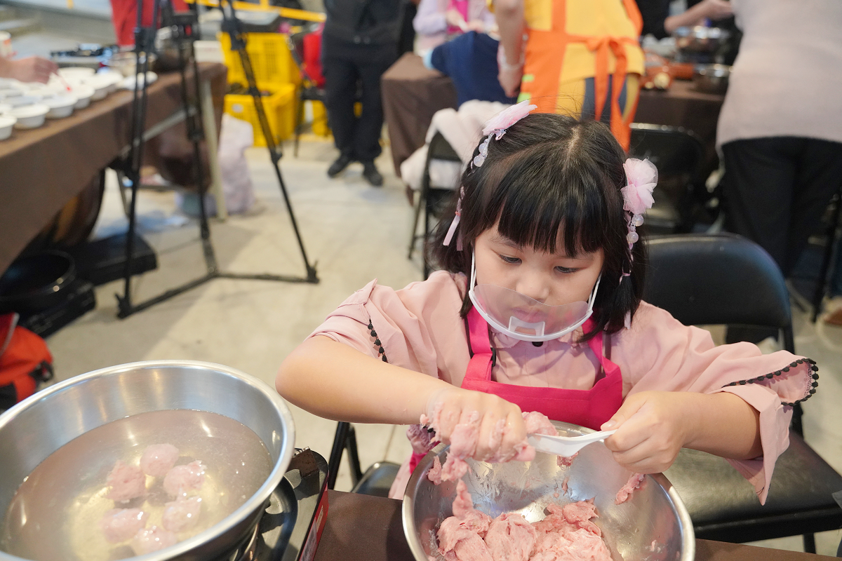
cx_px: 421
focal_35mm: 28
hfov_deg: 65.5
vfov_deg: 46.4
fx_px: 655
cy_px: 280
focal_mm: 28
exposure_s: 1/160
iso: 4000
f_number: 4
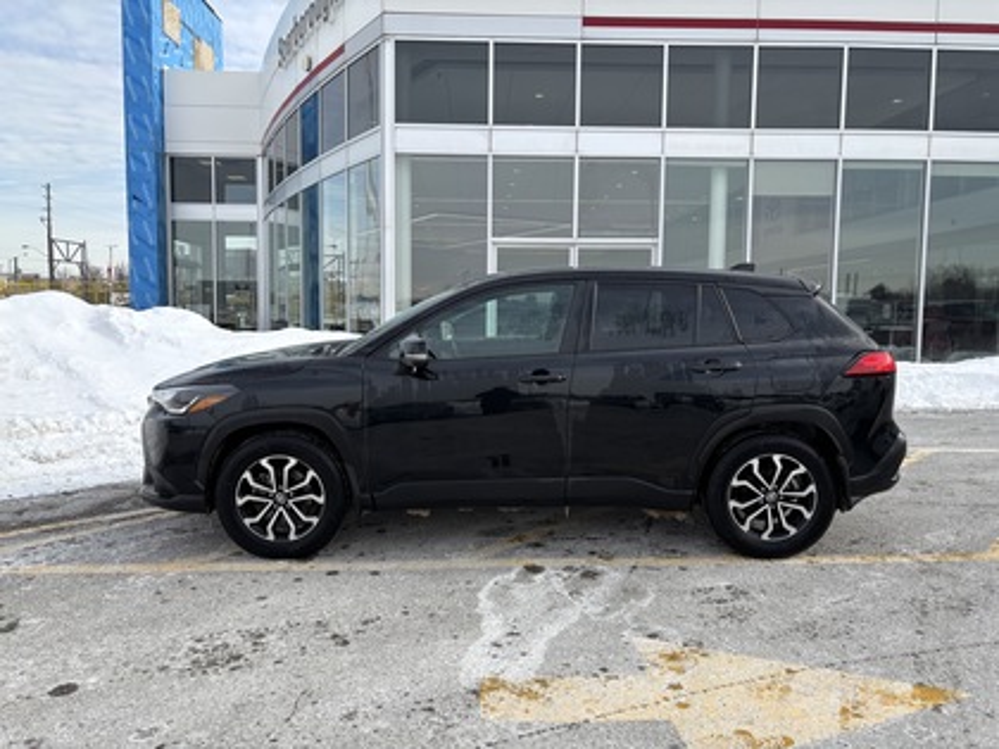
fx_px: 750
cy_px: 374
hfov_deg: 67.3
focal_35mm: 26
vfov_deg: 53.1
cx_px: 500
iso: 50
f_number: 1.6
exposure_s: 1/2288
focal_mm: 5.96
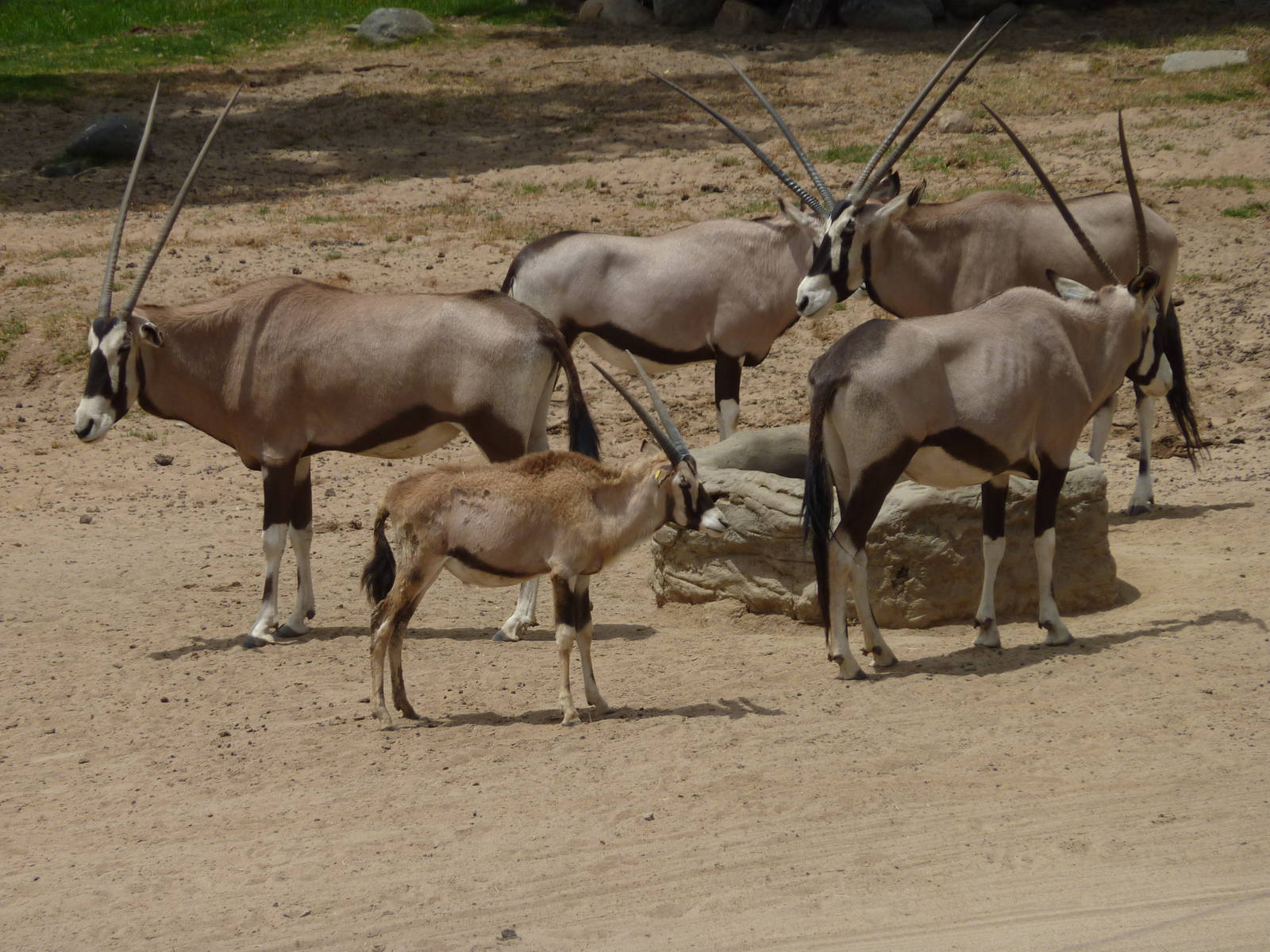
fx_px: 10199
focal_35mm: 278
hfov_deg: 7.1
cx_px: 635
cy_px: 476
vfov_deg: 5.3
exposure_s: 1/1000
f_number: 5.6
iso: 80
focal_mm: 45.7
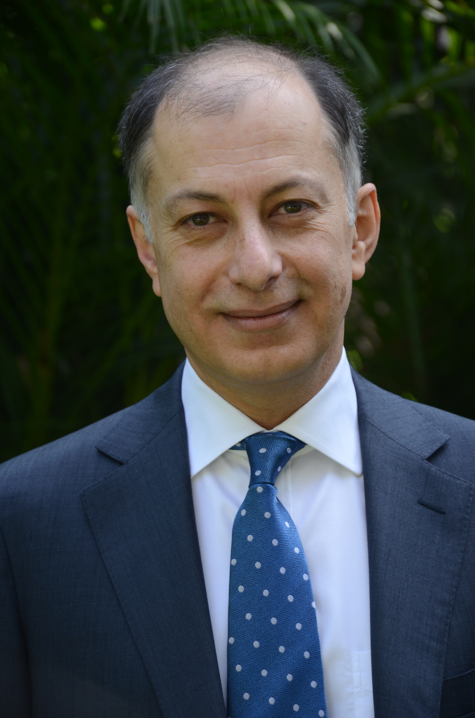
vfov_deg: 9.8
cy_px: 359
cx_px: 238
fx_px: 4175
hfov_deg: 6.5
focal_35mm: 210
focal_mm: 140
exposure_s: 1/125
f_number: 7.1
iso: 250
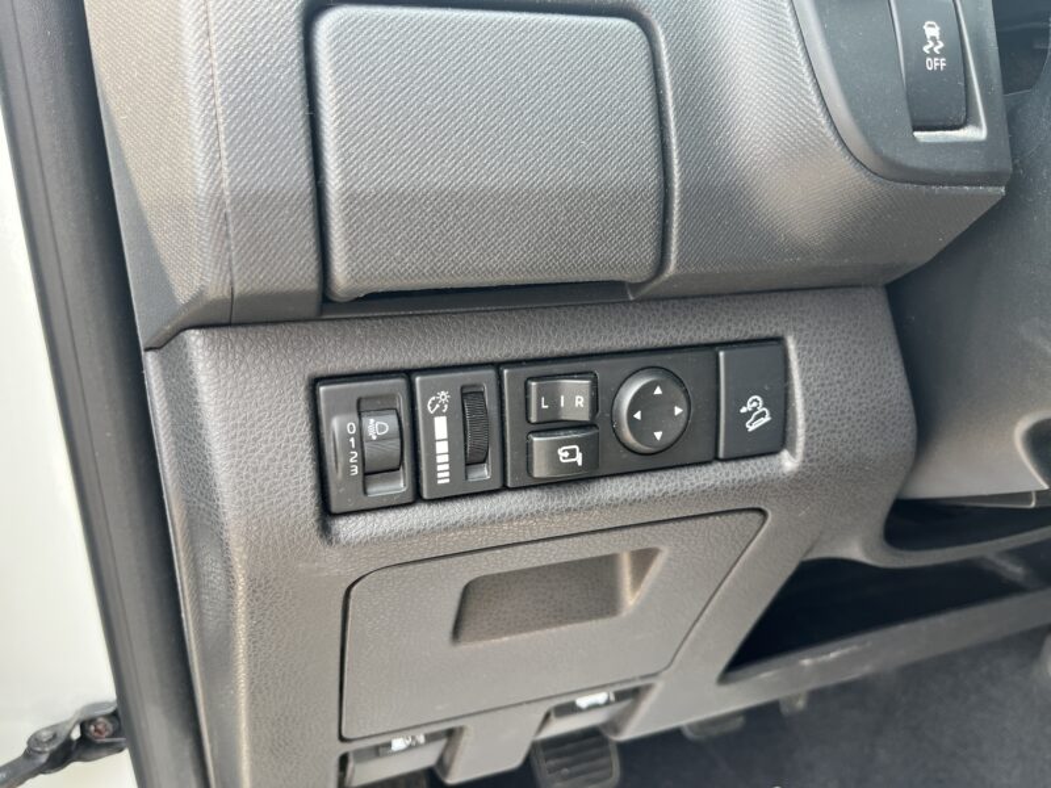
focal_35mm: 26
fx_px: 789
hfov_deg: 67.3
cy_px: 394
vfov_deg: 53.1
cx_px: 526
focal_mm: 5.1
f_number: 1.6
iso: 64
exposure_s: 1/161
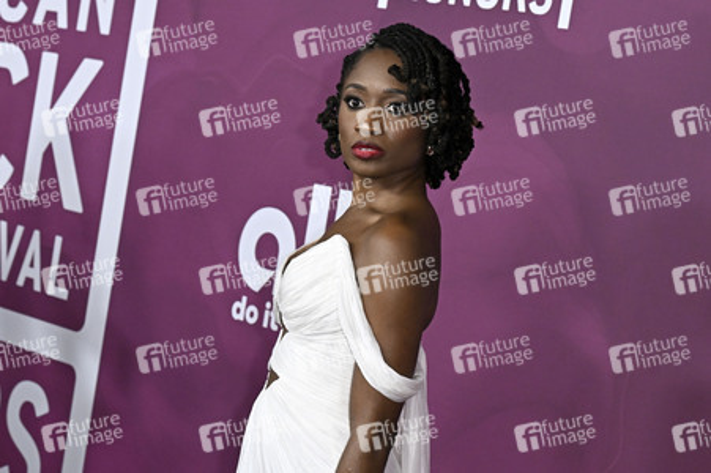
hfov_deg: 22.4
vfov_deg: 15.0
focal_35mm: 91
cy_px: 236
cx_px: 356
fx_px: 1796
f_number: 5.6
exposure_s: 1/320
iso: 2000
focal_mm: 61
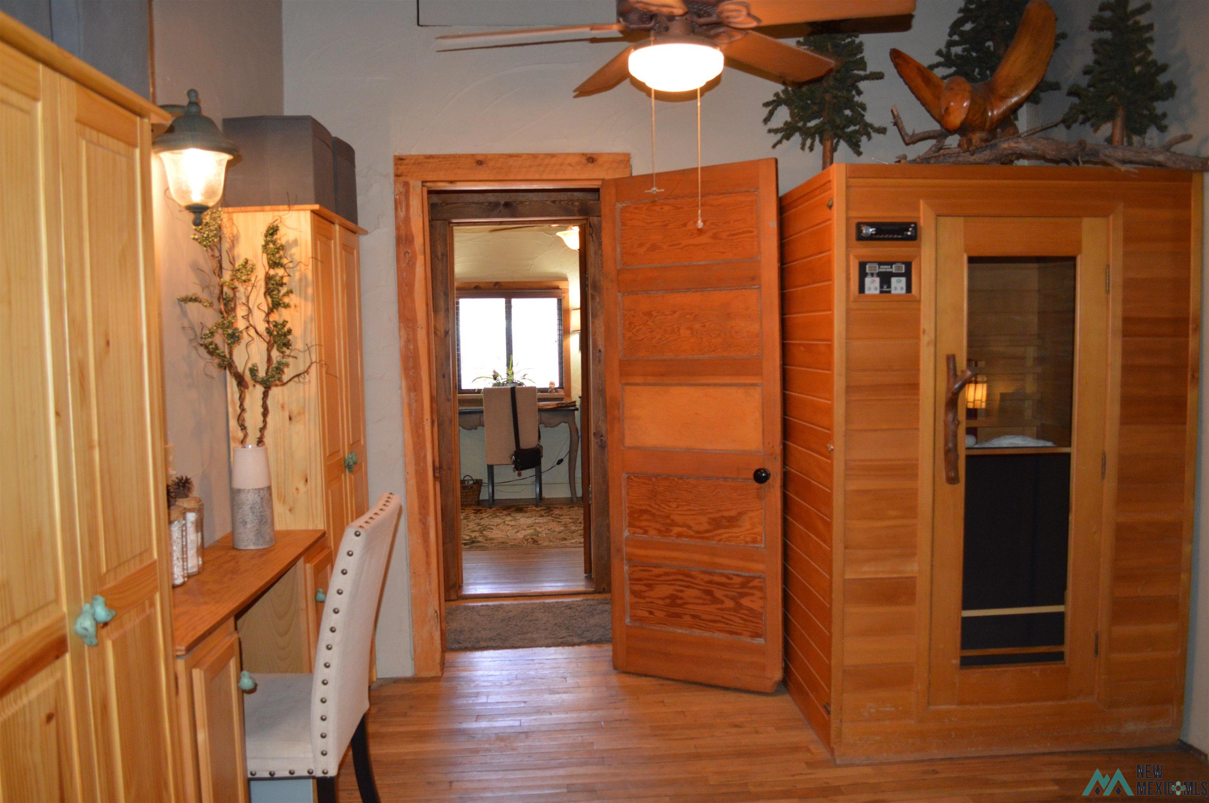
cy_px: 402
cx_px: 604
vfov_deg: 47.8
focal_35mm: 27
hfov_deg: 67.4
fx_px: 906
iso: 1000
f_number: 3.5
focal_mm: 18
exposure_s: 1/60
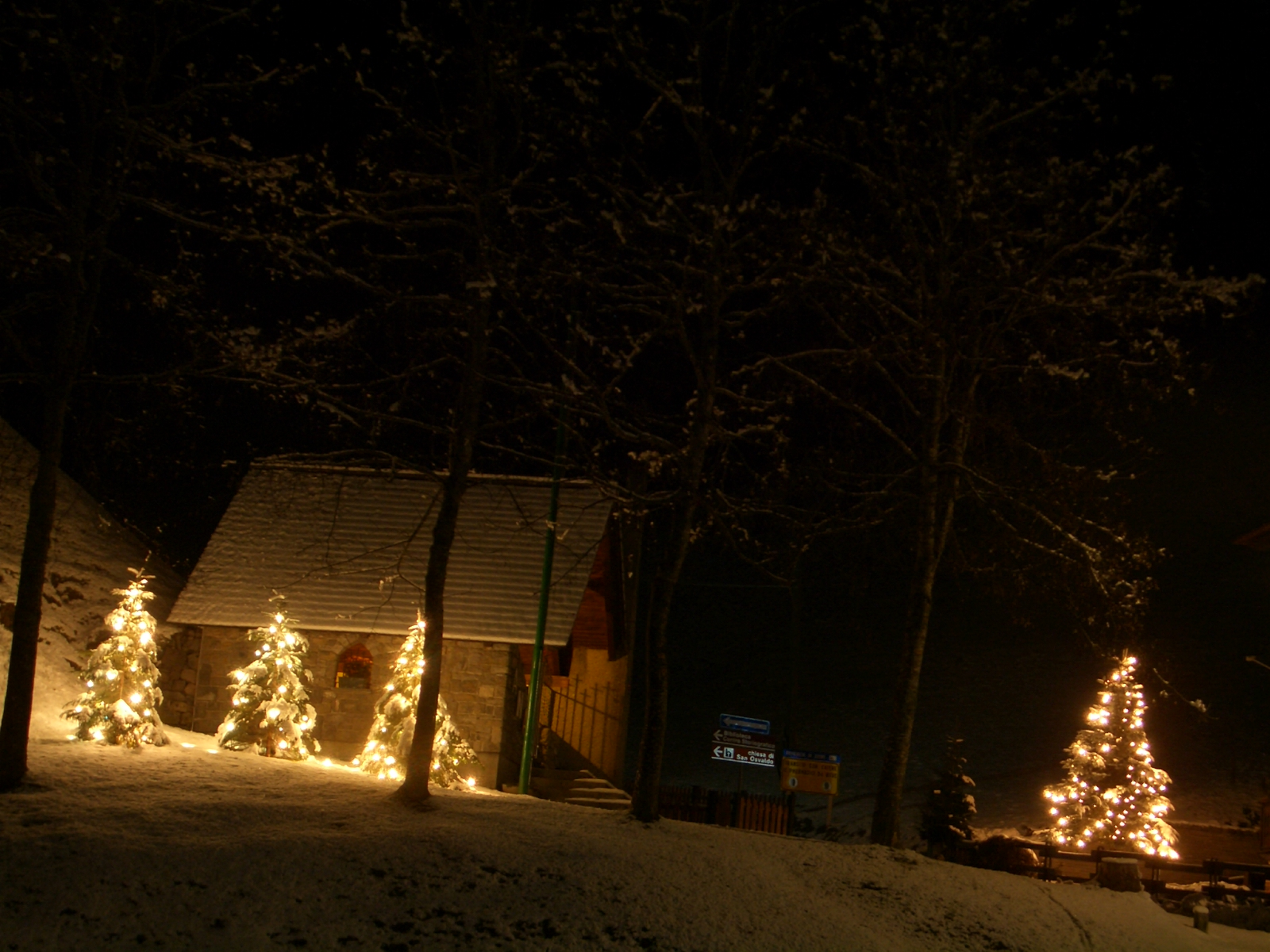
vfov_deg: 19.9
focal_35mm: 74
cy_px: 476
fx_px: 2715
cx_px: 635
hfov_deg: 26.3
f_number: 3.9
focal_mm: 12.2
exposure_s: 4
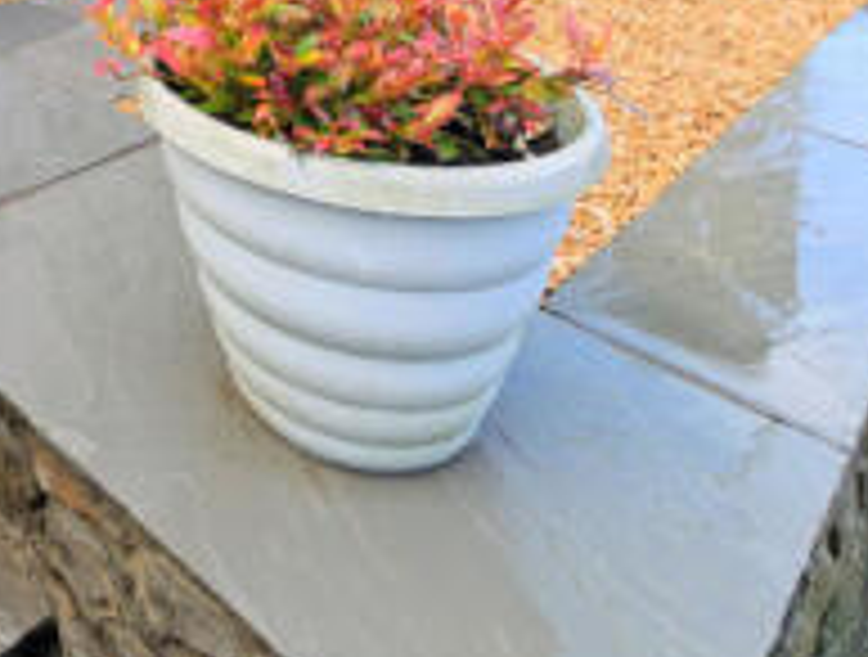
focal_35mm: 36
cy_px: -272
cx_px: 81
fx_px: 906
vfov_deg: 29.0
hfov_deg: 46.1
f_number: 1.95
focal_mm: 2.23
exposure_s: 1/625
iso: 42
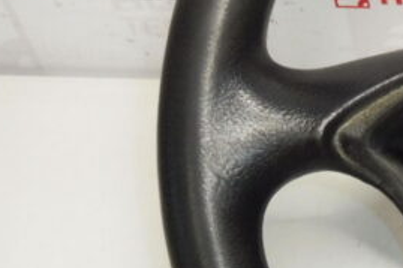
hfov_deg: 18.1
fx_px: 1063
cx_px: 674
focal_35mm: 95
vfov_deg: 14.4
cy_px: 168
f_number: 3.5
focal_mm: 4.3
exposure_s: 1/60
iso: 200
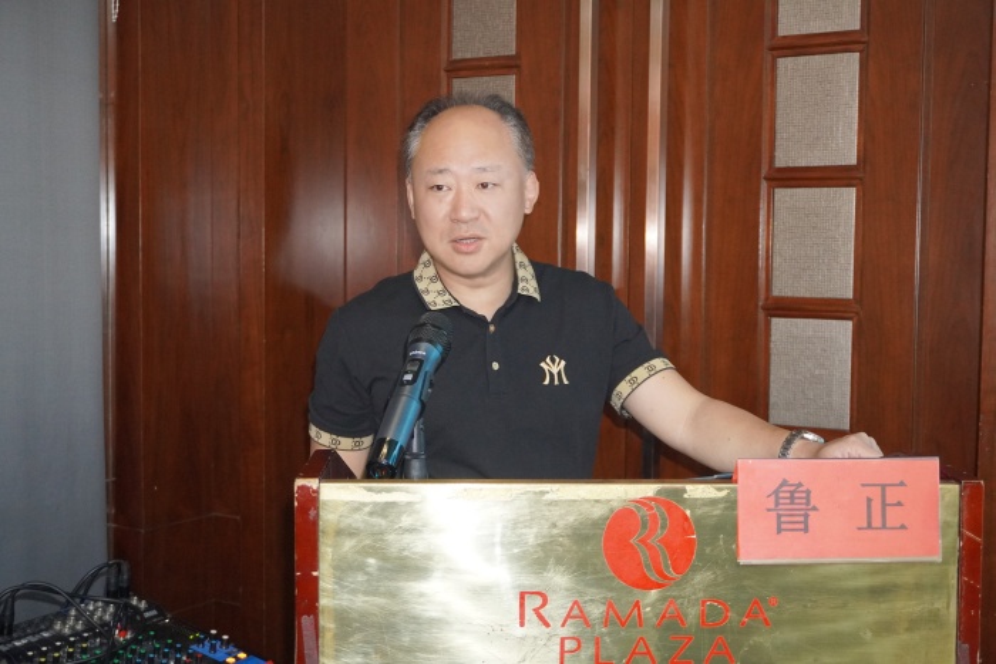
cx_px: 498
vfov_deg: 29.9
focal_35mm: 45
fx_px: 1245
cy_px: 332
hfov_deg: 43.6
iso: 3200
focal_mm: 30
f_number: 5
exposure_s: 1/60
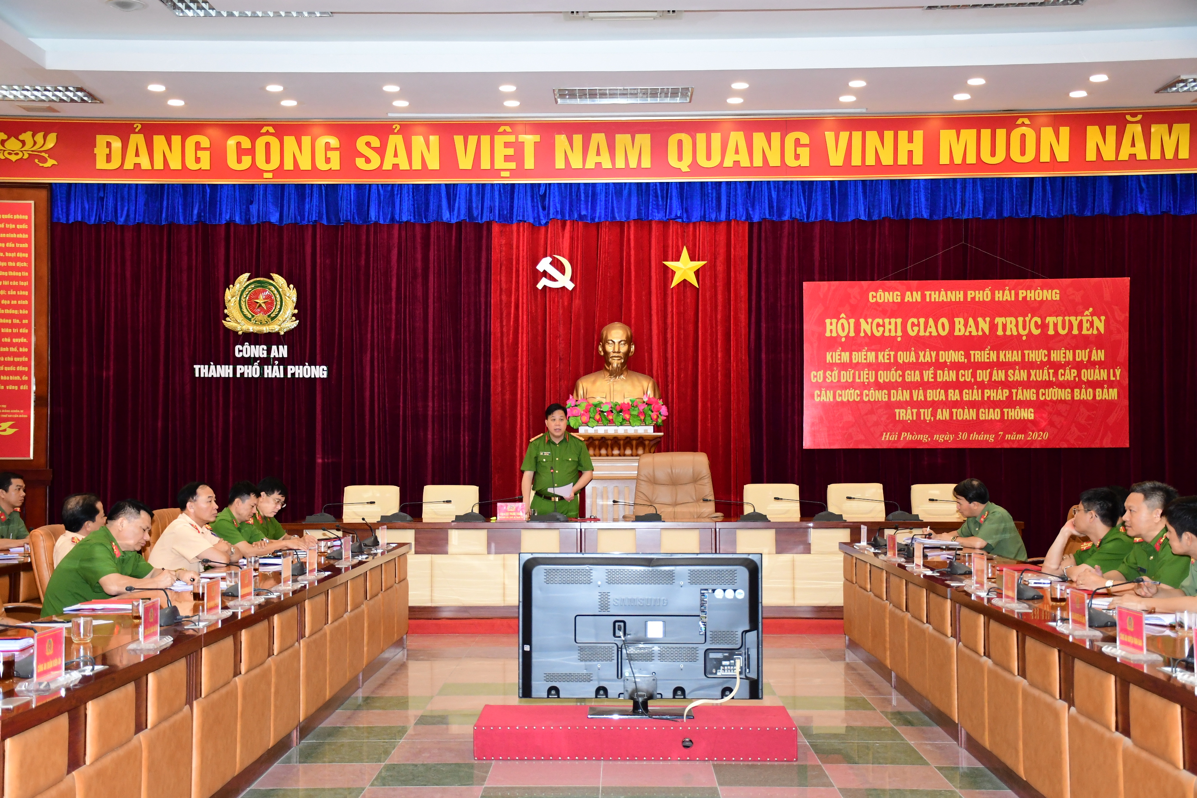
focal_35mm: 48
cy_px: 399
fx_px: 1596
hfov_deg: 41.1
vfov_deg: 28.1
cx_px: 598
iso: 2000
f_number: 4
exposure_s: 1/200
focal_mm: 32
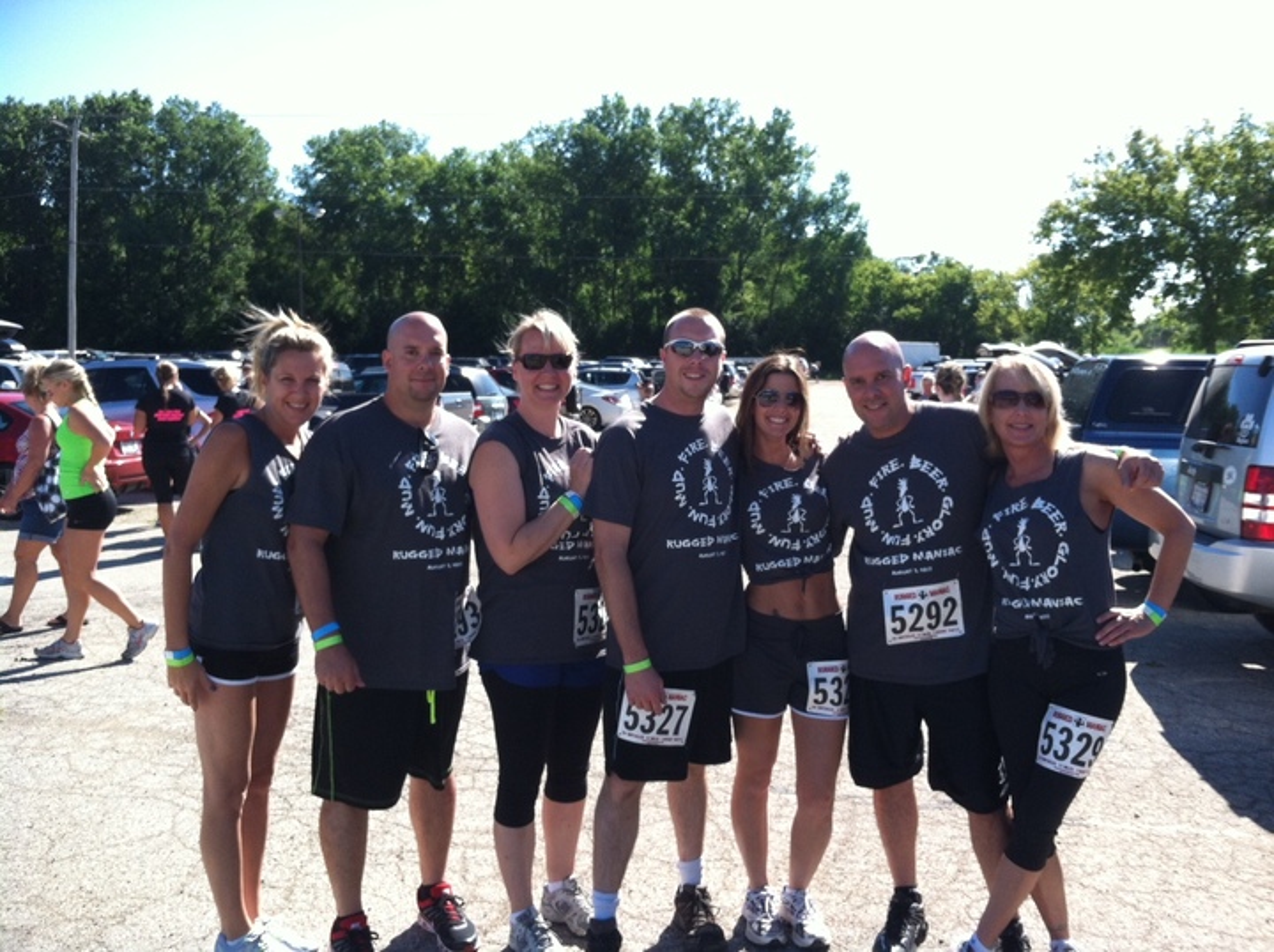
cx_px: 637
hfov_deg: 52.7
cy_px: 476
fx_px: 1286
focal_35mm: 35
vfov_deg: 40.6
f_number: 2.8
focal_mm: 3.85
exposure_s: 1/476
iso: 80
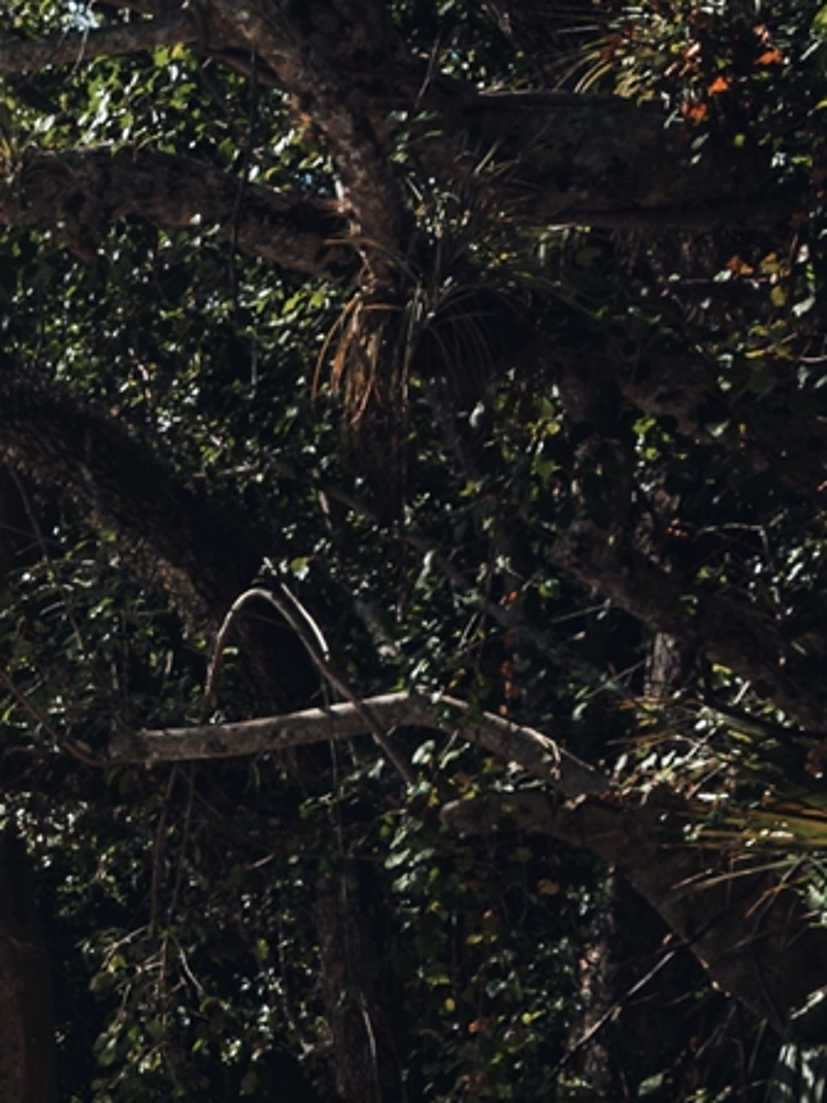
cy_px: 1270
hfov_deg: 8.5
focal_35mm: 157
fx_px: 5004
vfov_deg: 12.3
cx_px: -1252
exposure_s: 1/200
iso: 160
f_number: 7.1
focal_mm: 38
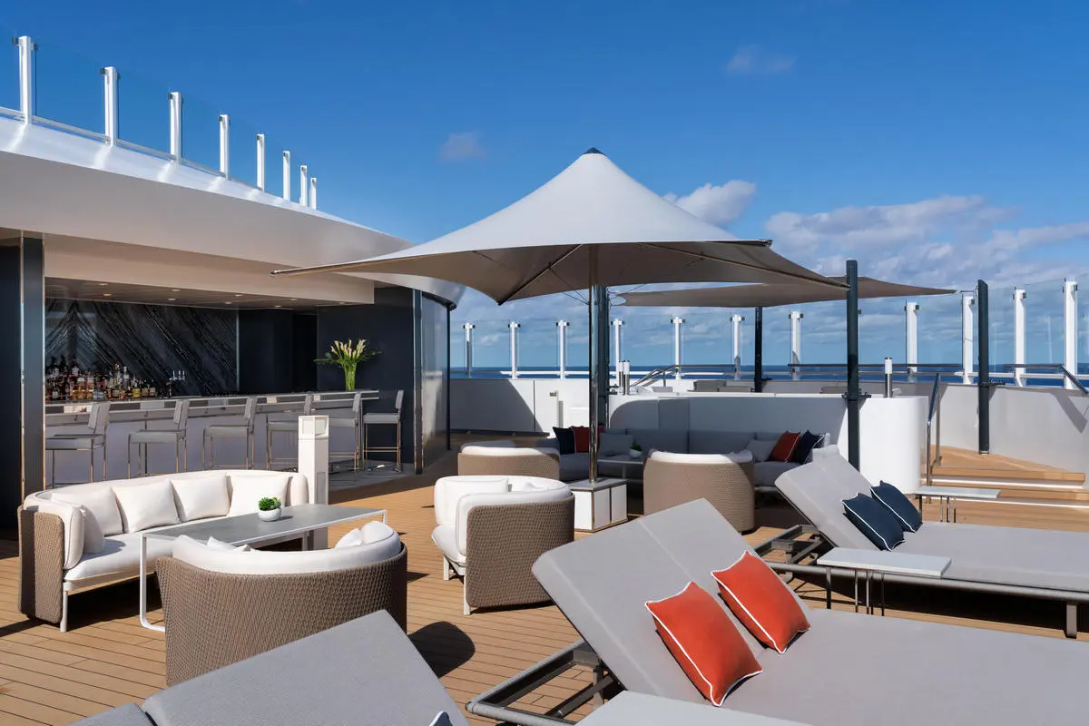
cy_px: 363
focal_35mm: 31
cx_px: 544
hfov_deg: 60.3
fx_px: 938
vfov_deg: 42.3
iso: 100
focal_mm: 31
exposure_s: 1/250
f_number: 10
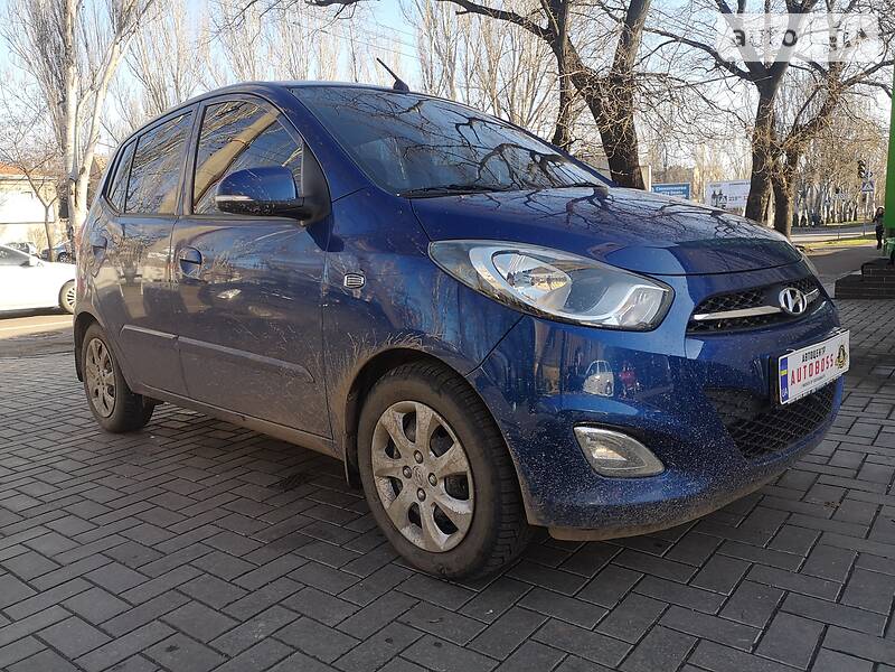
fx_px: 698
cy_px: 336
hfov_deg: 65.3
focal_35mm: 27
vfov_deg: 51.4
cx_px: 448
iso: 50
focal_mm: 4
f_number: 1.8
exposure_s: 1/639
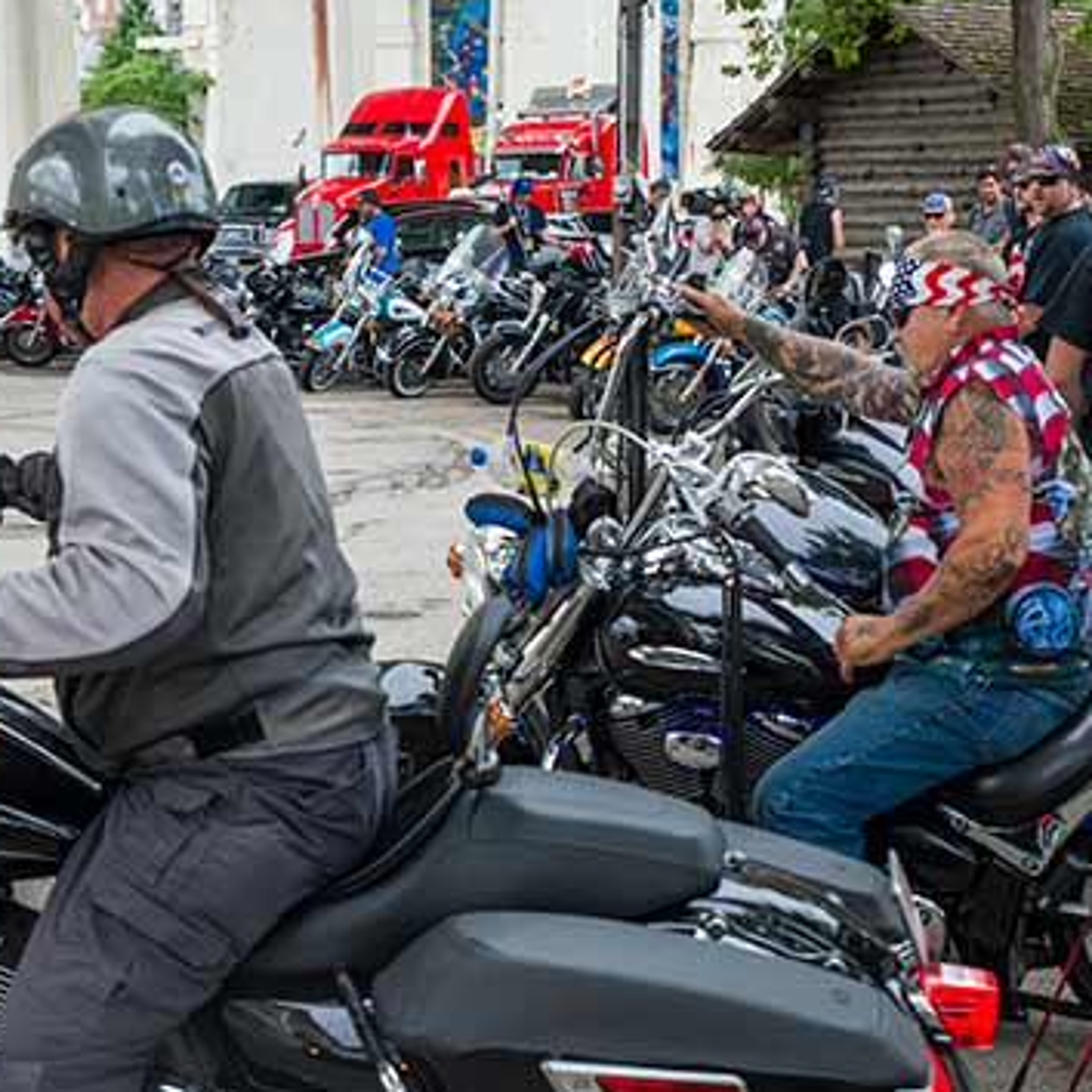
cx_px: 605
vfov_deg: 26.9
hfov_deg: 26.9
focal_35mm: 64
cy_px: 523
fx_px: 2284
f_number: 5.6
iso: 400
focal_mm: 46
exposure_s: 1/500
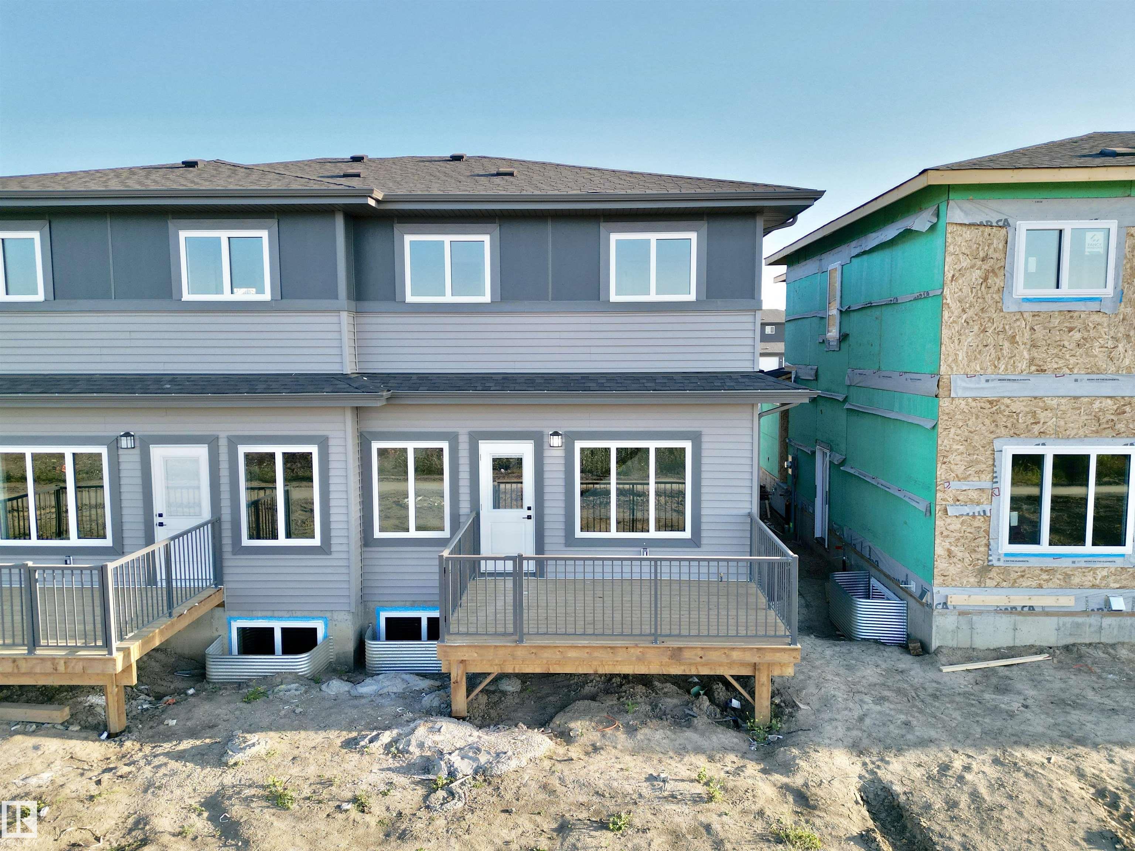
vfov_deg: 56.8
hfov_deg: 71.6
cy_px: 426
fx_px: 787
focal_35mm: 24
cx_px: 568
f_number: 1.7
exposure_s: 1/1000
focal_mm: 6.72
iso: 200
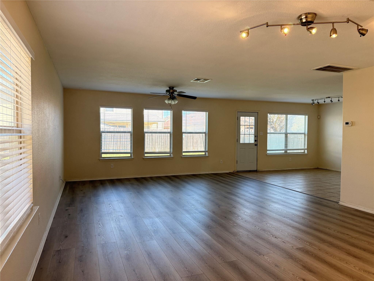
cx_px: 187
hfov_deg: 71.6
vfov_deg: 56.8
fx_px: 259
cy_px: 140
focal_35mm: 24
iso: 200
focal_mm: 6.76
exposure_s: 1/232
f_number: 1.78
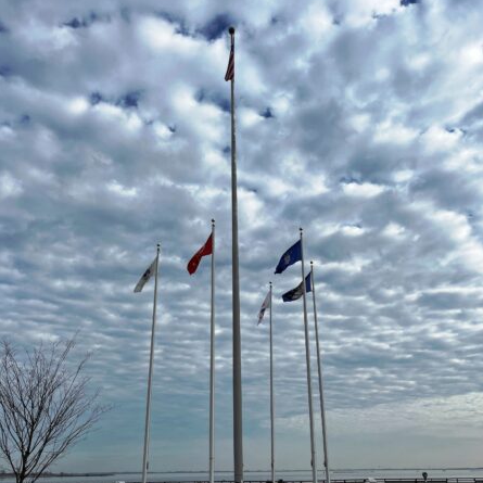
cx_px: 242
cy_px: 285
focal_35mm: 31
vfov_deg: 52.2
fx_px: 489
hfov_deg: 52.5
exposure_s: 1/6173
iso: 50
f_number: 1.6
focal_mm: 5.1
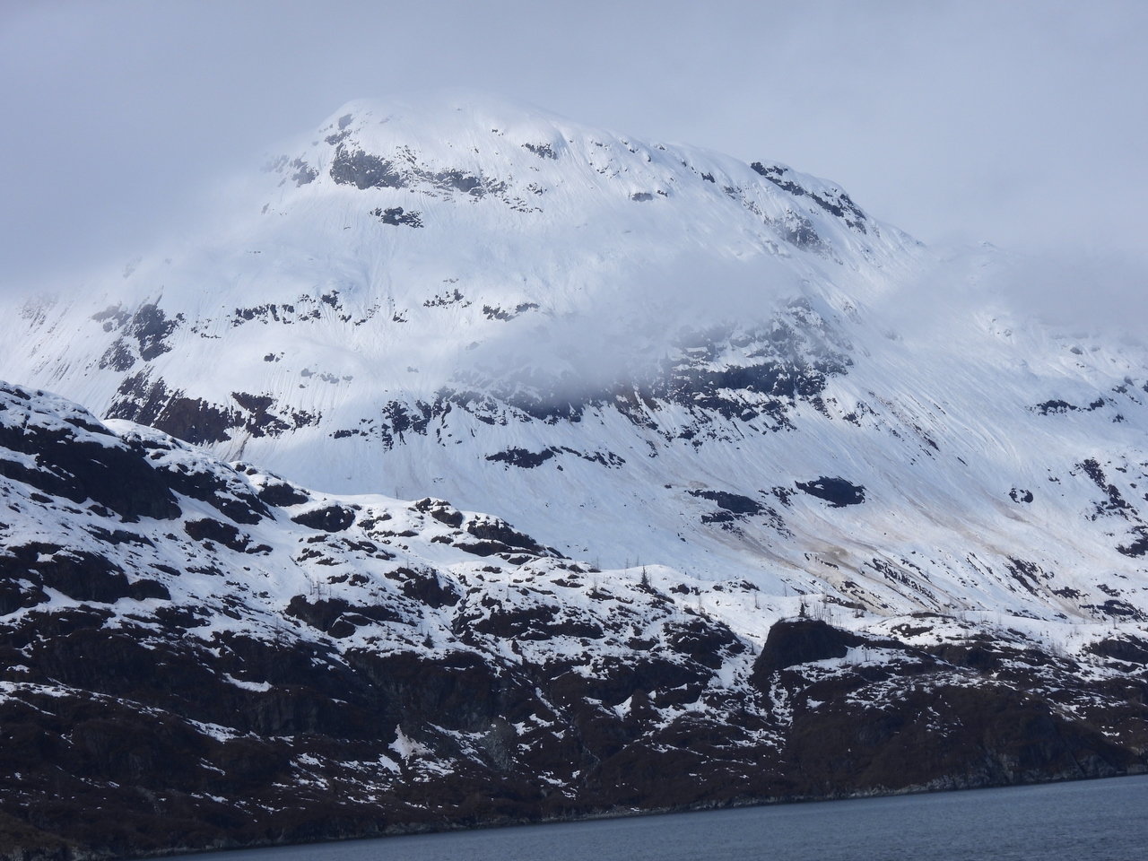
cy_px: 430
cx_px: 574
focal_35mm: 135
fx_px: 4477
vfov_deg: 11.0
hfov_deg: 14.6
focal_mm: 24.1
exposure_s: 1/2000
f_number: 4.5
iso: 100
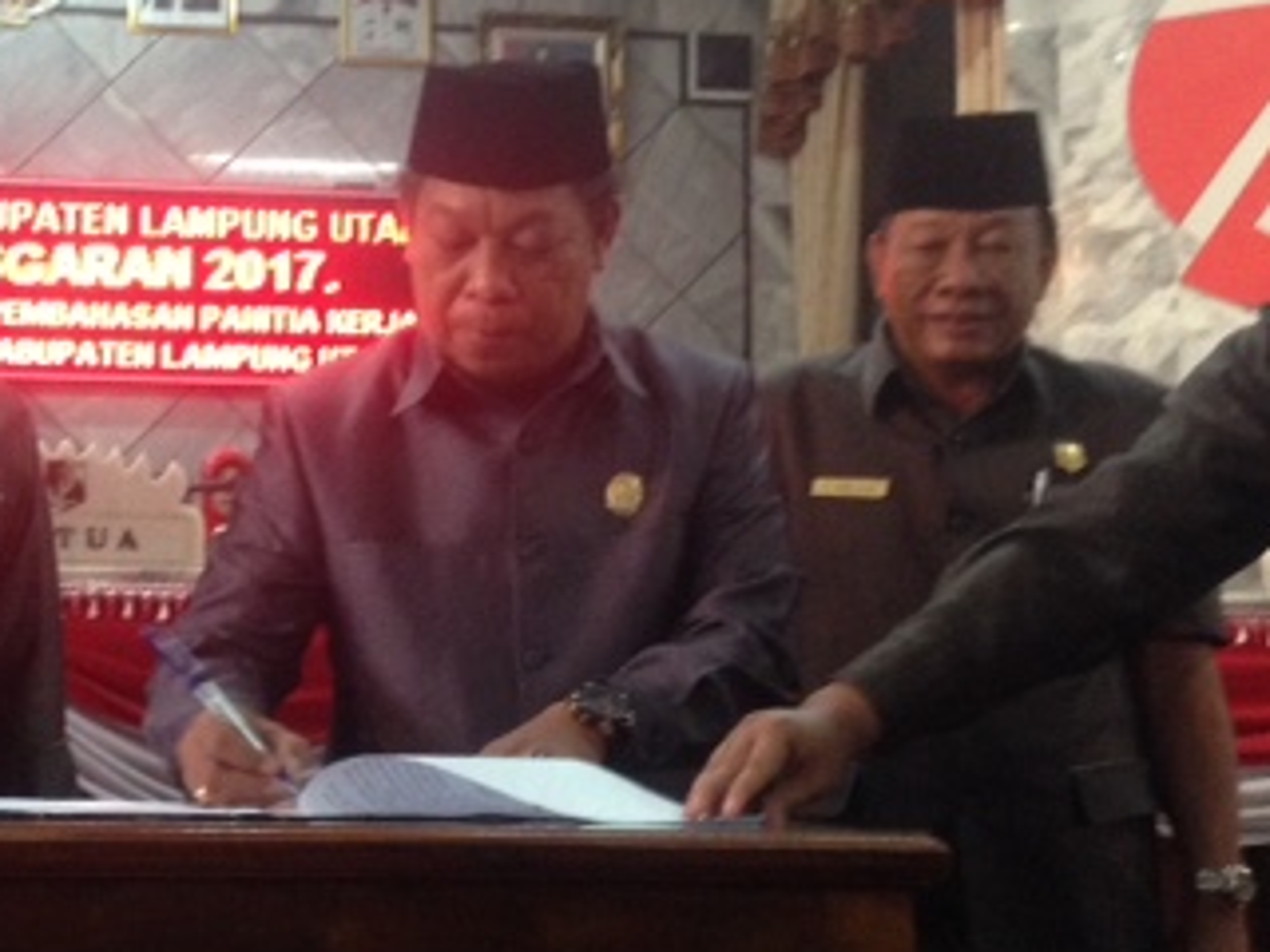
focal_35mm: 66
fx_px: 2421
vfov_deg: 22.2
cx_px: 230
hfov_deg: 28.7
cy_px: 551
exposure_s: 1/20
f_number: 2.4
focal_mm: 4.12
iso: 320
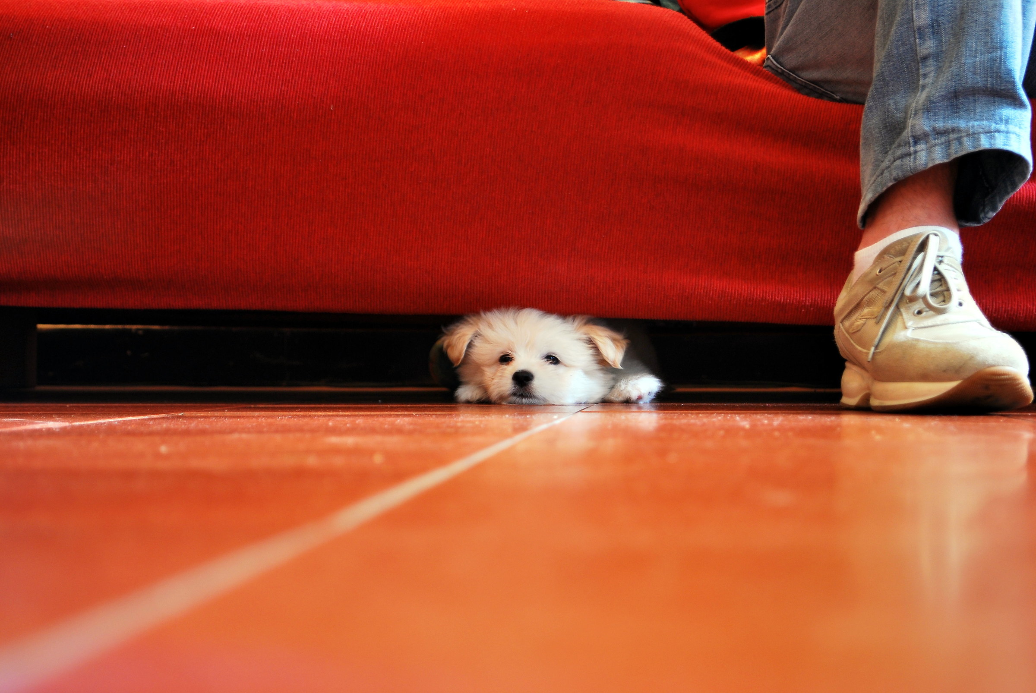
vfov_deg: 16.6
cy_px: 346
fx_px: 2377
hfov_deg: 24.6
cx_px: 518
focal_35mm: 82
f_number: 5.6
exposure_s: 4.5
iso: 200
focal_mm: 55
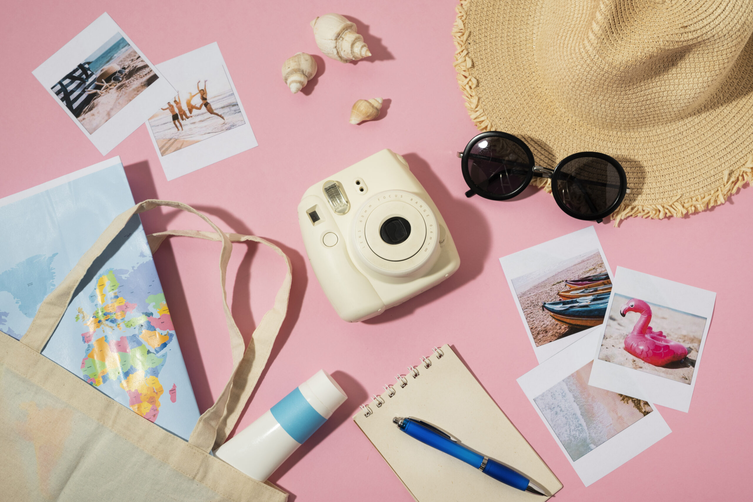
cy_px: 251
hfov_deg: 41.9
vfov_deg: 28.7
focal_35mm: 47
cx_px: 376
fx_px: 983
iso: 125
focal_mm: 47
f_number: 8
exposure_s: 1/125
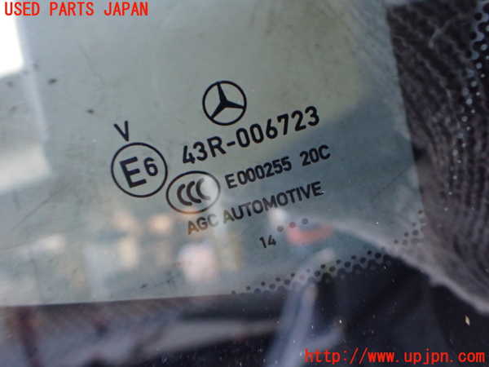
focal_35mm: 30
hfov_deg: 60.0
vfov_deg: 46.8
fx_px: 424
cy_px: 184
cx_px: 244
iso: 800
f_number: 2.3
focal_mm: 5.4
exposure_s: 1/30
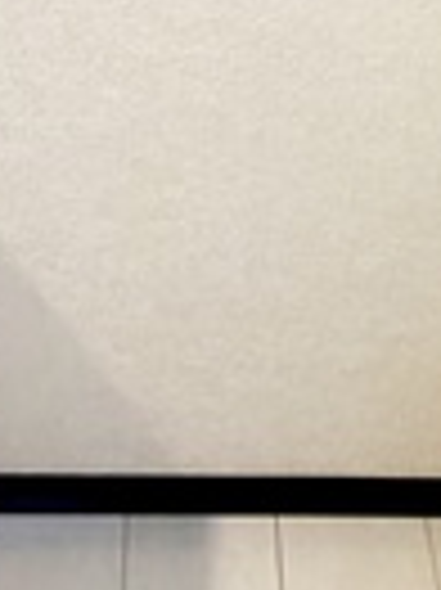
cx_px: 178
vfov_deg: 23.9
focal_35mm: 75
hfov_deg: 19.6
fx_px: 1276
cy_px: -104
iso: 320
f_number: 2.2
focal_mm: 2.22
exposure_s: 1/50
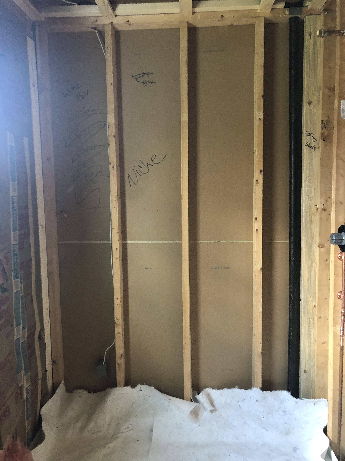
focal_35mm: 28
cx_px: 172
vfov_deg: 63.4
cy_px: 230
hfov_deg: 49.7
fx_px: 372
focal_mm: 3.99
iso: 100
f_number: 1.8
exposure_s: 1/13
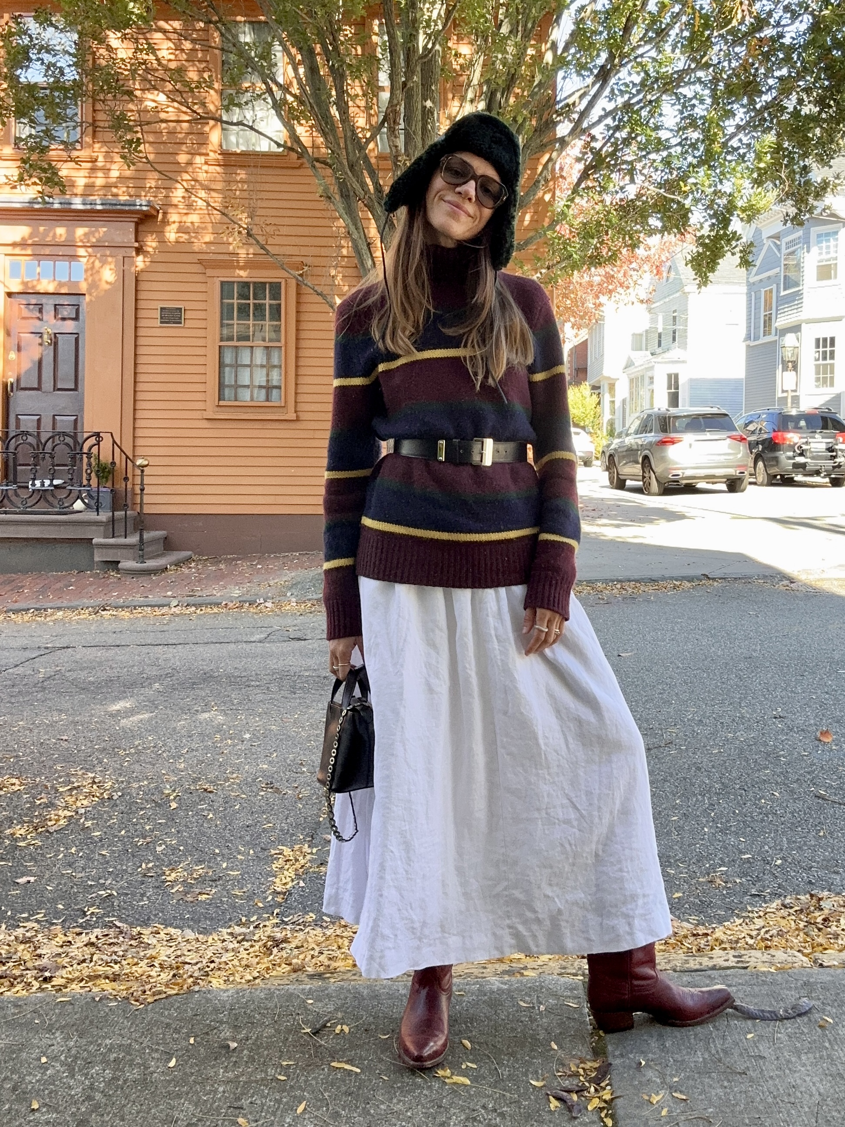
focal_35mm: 30
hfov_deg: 46.8
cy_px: 564
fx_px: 977
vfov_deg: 60.0
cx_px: 422
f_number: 1.9
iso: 50
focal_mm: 2.69
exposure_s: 1/121
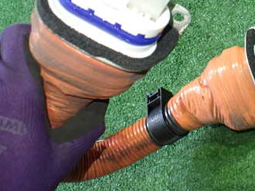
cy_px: 18
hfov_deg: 33.5
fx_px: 405
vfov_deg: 25.7
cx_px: 220
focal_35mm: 55
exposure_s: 1/50
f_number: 2.3
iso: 800
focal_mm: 5.4
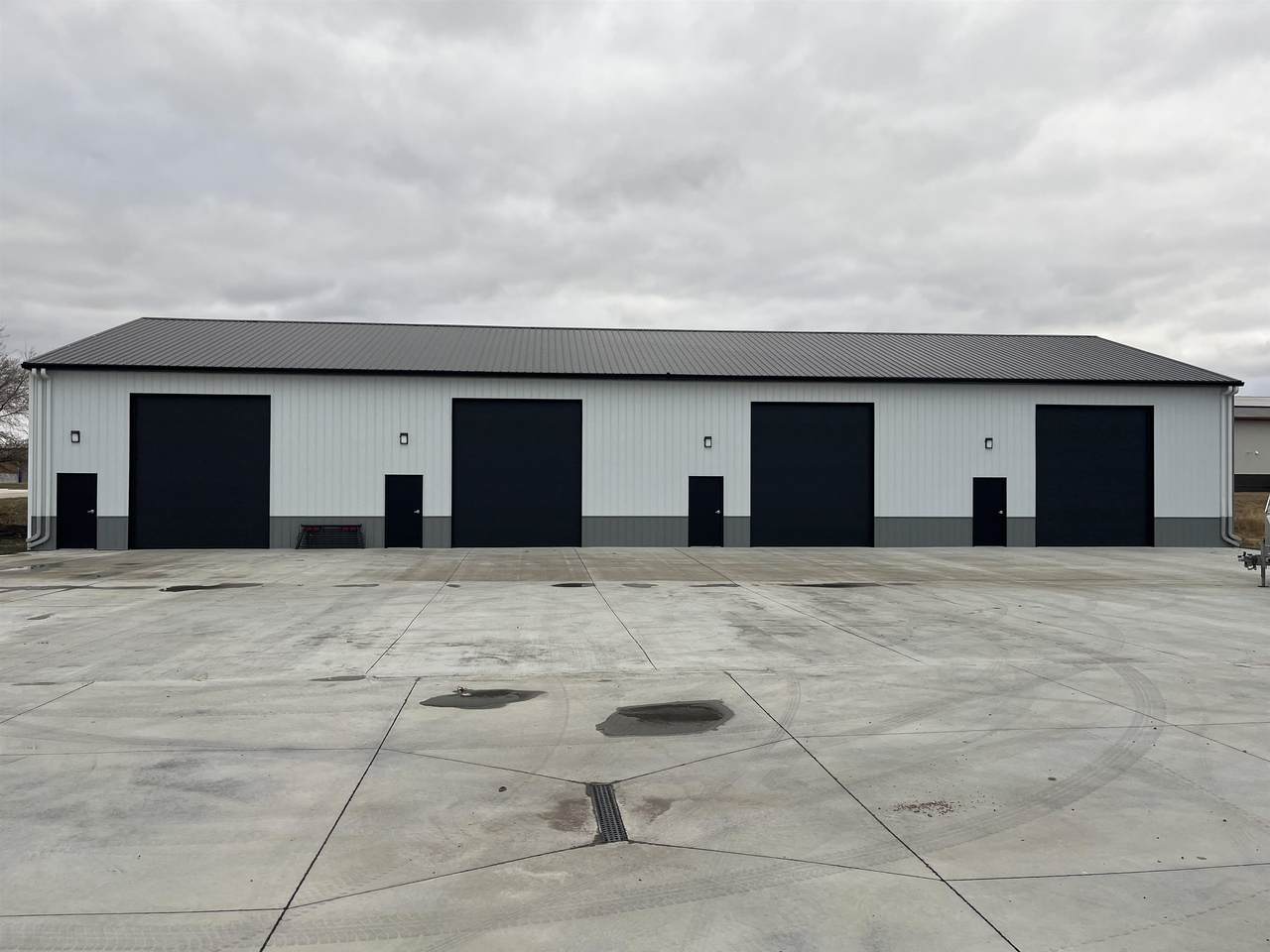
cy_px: 476
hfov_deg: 67.3
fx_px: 954
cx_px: 635
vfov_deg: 53.1
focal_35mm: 26
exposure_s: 1/295
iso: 50
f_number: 1.6
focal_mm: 5.1
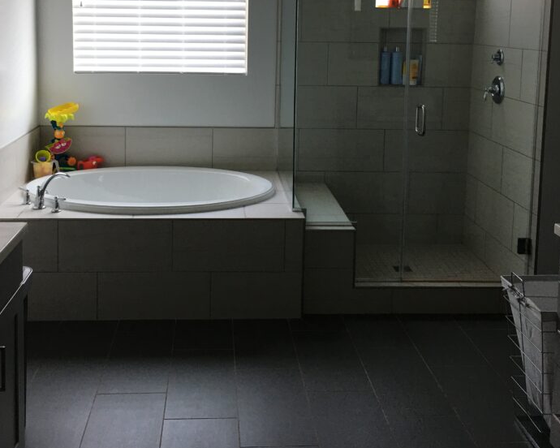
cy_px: 97
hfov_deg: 43.8
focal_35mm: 42
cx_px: 253
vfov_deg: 34.7
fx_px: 696
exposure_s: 1/30
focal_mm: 4.15
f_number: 2.2
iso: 25
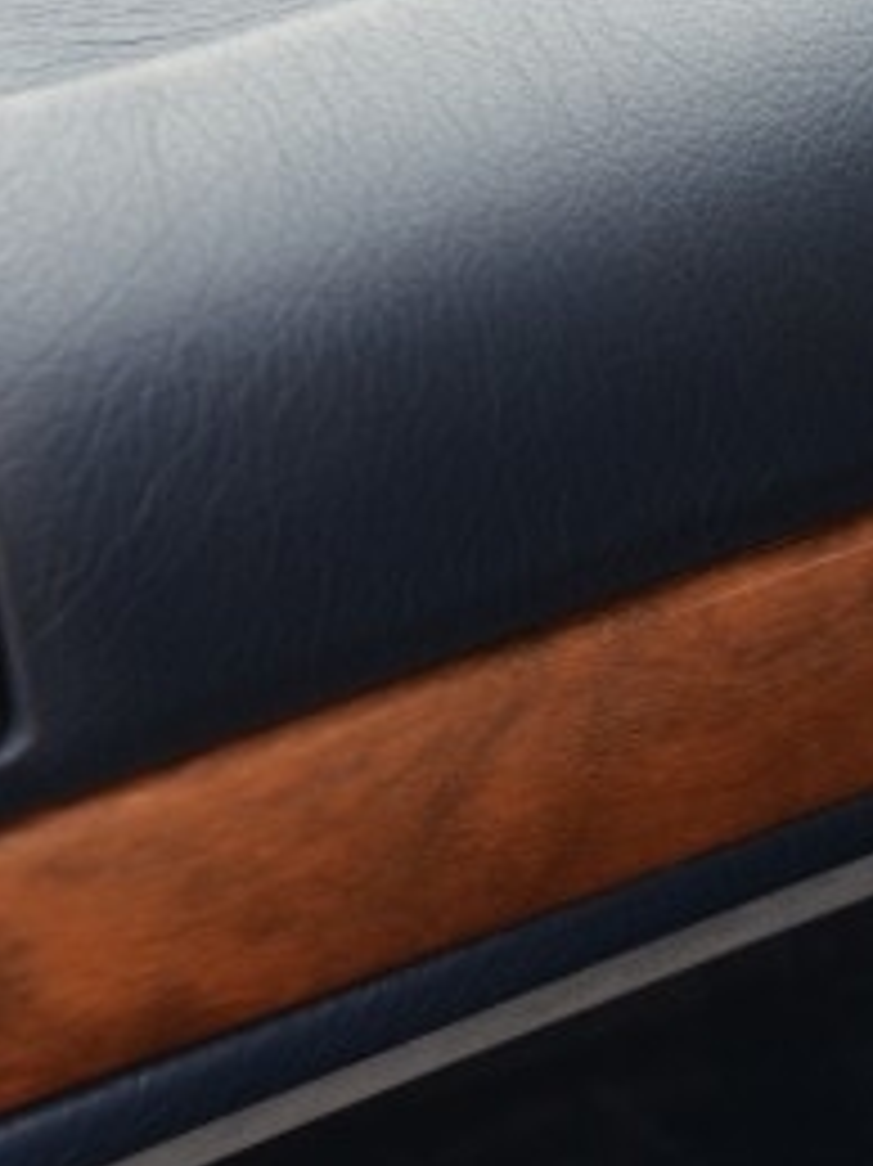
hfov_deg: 12.1
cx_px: 1071
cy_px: 56
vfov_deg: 16.2
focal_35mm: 120
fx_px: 4035
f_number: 4
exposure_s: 1/60
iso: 400
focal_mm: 21
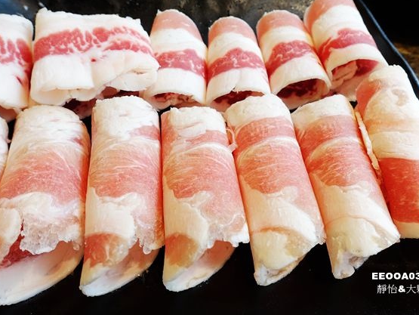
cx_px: 234
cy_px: 158
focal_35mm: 27
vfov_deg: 51.4
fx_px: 327
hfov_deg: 65.1
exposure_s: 1/100
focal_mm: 8.8
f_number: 4.5
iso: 800
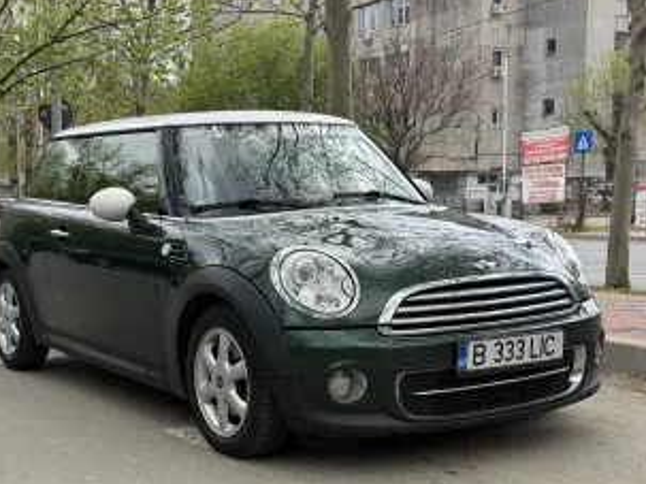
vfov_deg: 25.6
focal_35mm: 57
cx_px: 264
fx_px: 1063
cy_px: 281
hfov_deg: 33.7
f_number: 1.78
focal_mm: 6.76
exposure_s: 1/1513
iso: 64
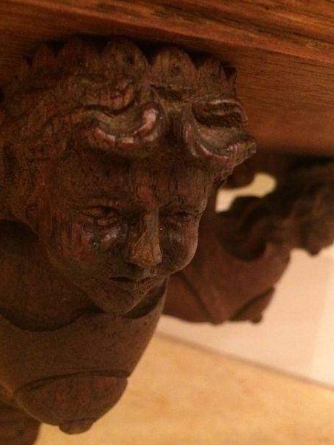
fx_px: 579
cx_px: 189
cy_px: 248
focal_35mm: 45
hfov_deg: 32.1
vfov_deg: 42.0
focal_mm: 4.12
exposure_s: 1/15
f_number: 2.2
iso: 400
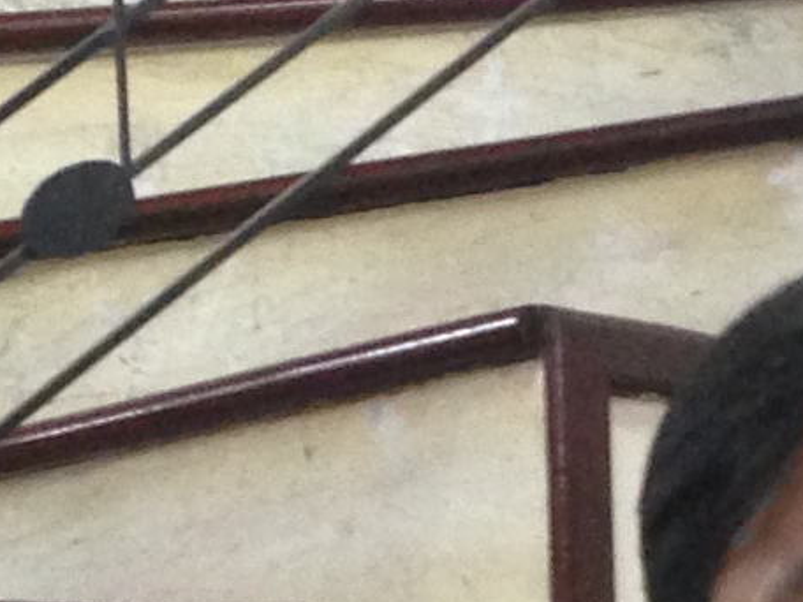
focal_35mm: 236
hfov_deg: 8.4
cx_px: 446
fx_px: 5475
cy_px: 1047
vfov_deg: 6.2
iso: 200
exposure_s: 1/20
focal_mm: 4.13
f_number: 2.4
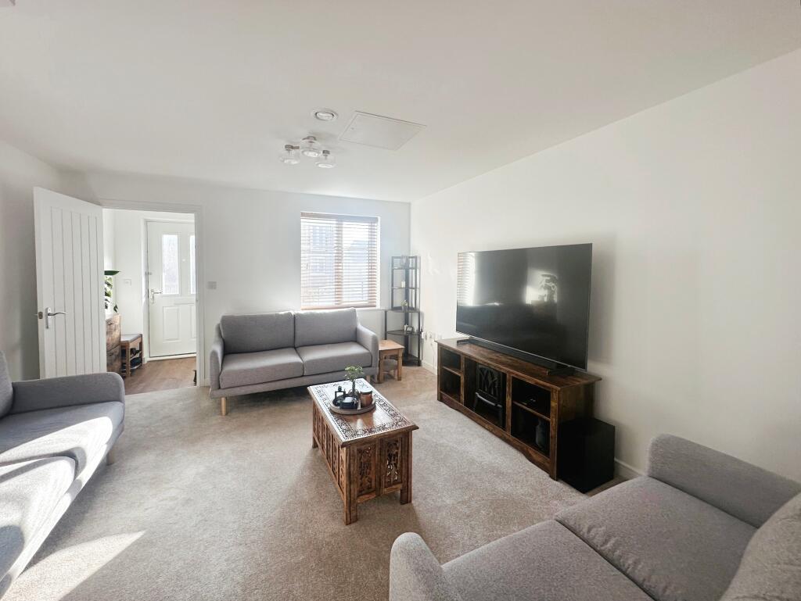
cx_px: 400
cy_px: 300
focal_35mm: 14
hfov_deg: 102.0
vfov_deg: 85.7
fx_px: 324
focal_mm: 2.22
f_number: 2.2
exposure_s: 1/99
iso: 50
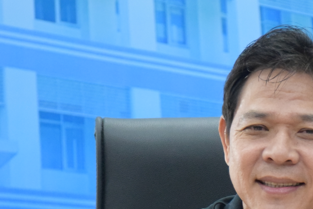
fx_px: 2657
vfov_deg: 4.5
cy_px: 218
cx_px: 269
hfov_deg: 6.7
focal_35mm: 305
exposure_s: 1/125
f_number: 6.3
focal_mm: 75
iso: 3600
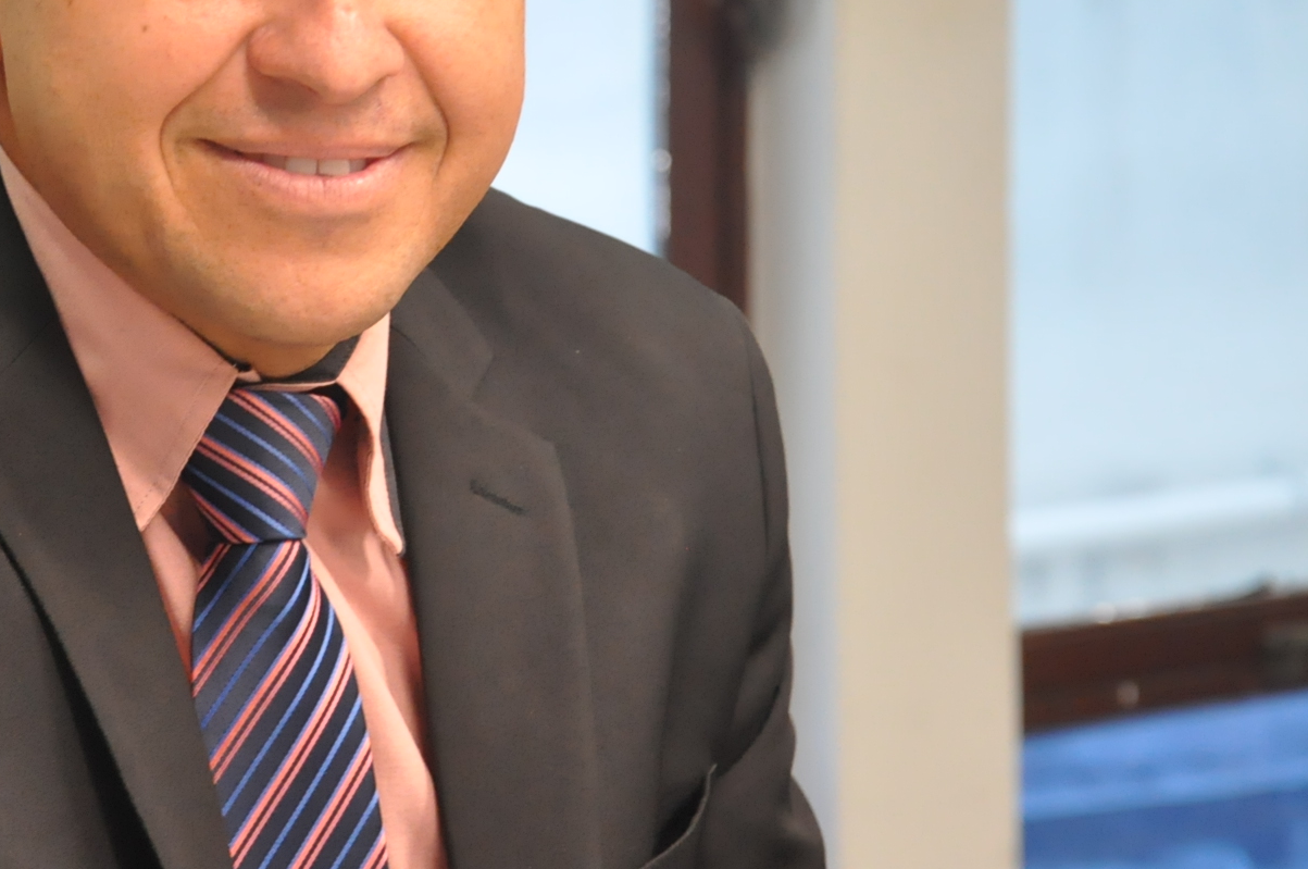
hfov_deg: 13.2
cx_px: 216
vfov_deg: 8.8
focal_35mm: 155
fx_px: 5625
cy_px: 199
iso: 2000
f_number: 5
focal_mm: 58
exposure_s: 1/50
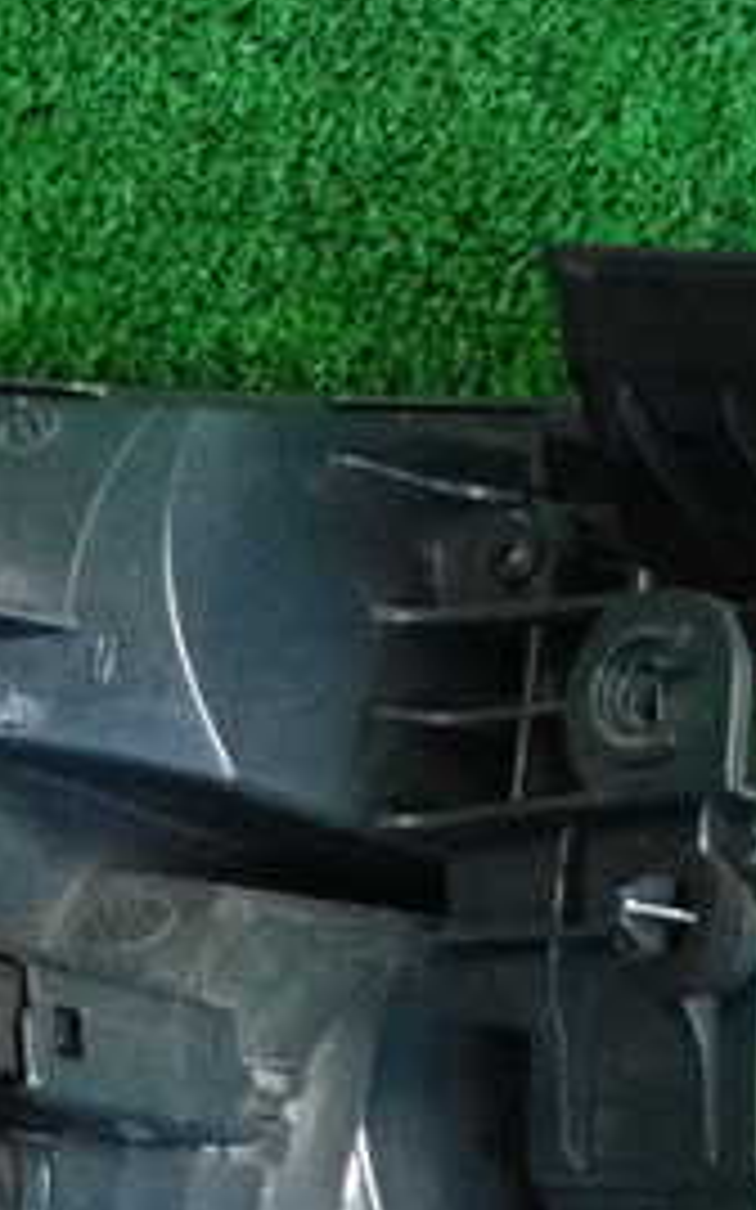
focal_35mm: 137
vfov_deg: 15.2
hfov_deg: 9.4
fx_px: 4519
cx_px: -279
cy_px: 940
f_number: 3.5
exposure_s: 1/125
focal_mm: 10.35
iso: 4000
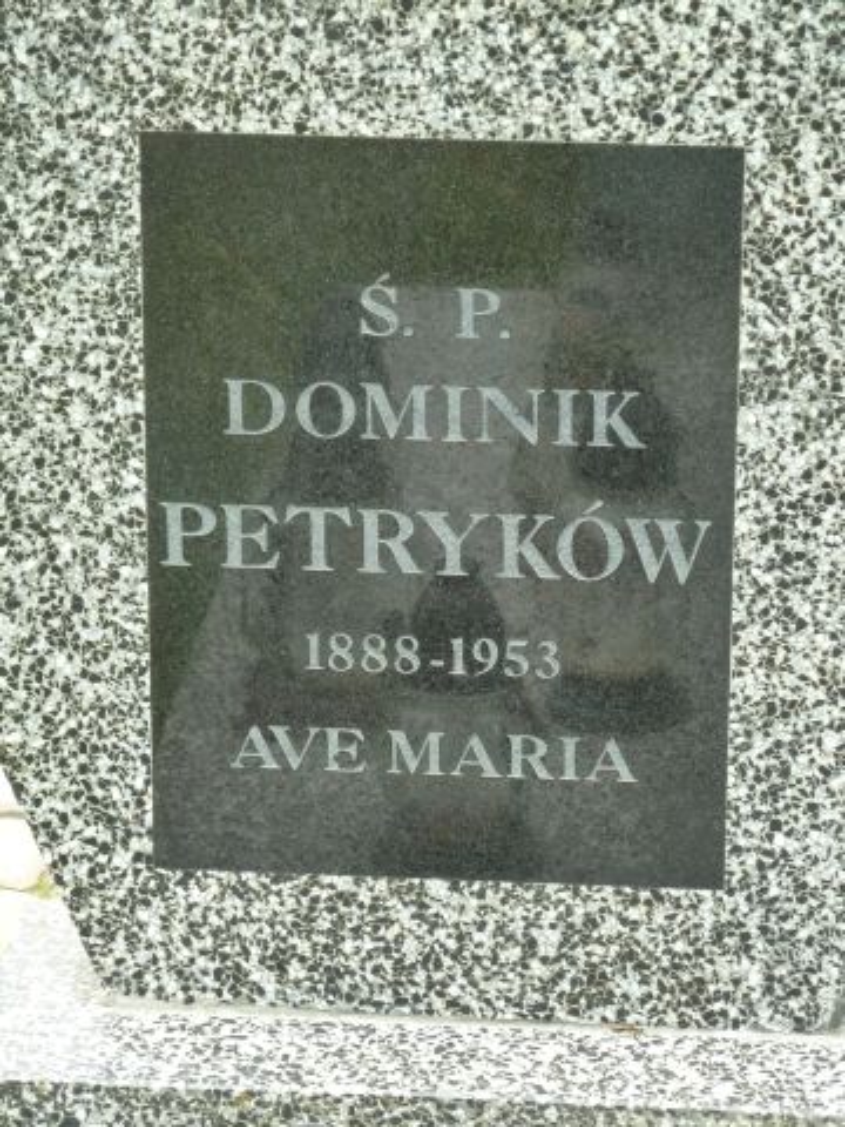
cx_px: 422
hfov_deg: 10.1
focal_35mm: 147
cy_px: 564
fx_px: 4784
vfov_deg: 13.4
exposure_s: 1/60
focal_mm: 24.1
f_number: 4.5
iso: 200
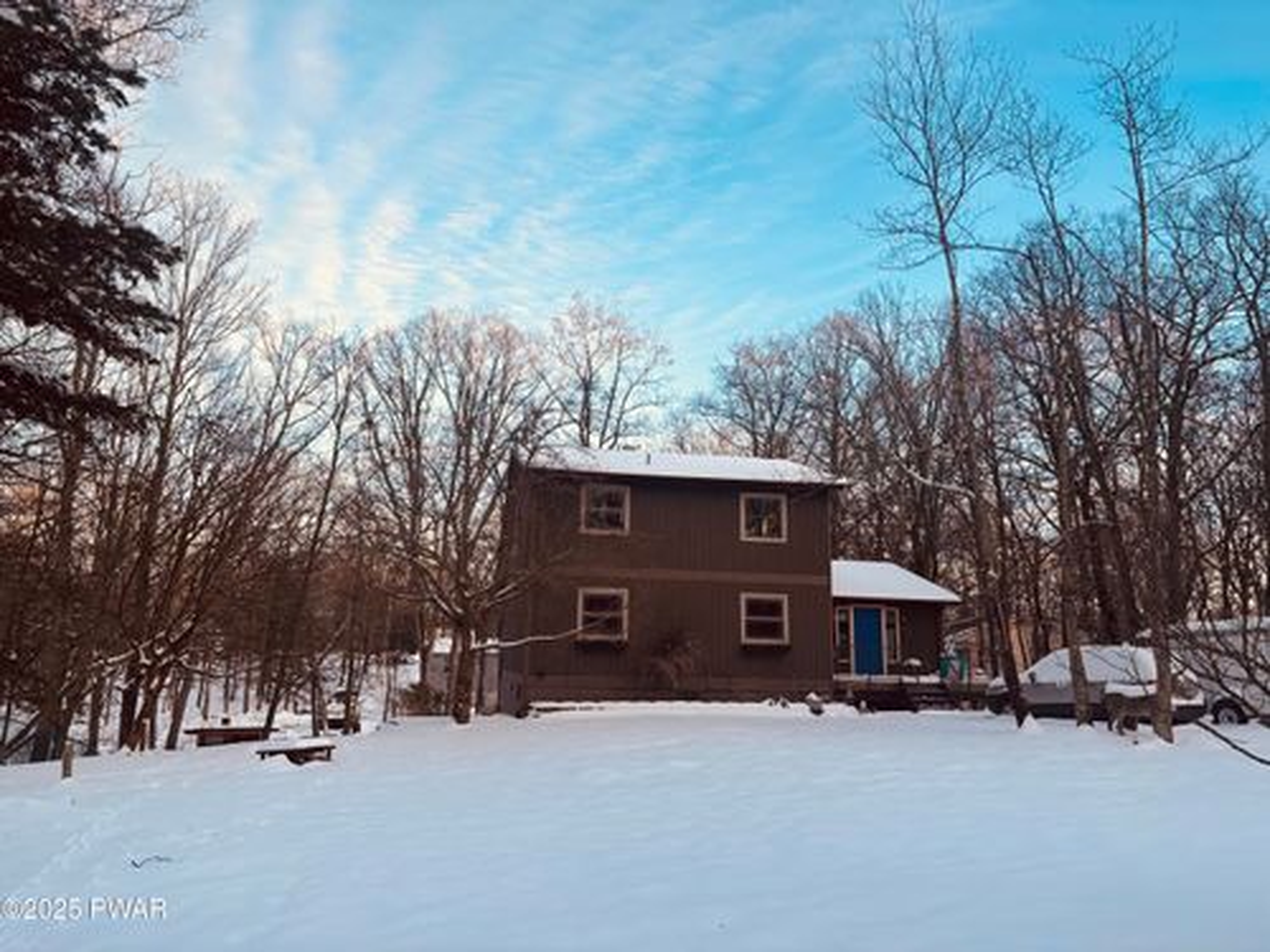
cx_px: 635
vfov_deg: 53.1
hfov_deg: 67.3
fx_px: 954
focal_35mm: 26
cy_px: 476
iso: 50
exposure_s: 1/641
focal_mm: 5.96
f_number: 1.6
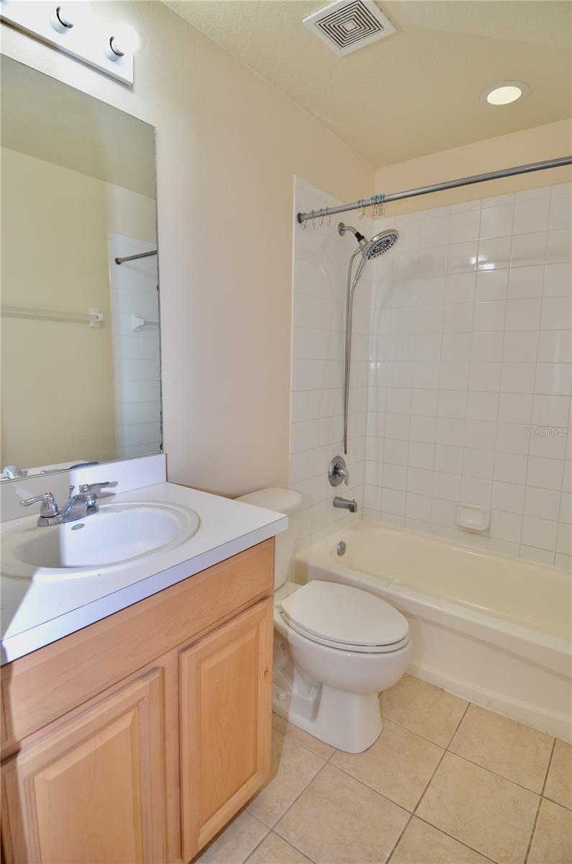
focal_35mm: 18
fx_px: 431
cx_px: 286
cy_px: 432
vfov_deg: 90.1
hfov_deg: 67.2
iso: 400
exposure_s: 1/100
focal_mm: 12
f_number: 5
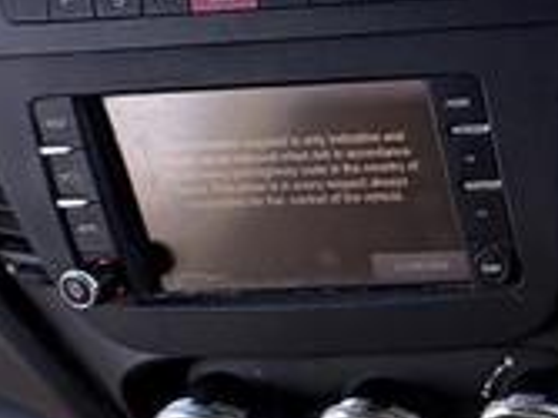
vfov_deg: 19.5
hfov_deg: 17.6
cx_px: 1143
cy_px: 97
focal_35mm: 75
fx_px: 1208
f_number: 2.2
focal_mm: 2.22
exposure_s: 1/117
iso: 64
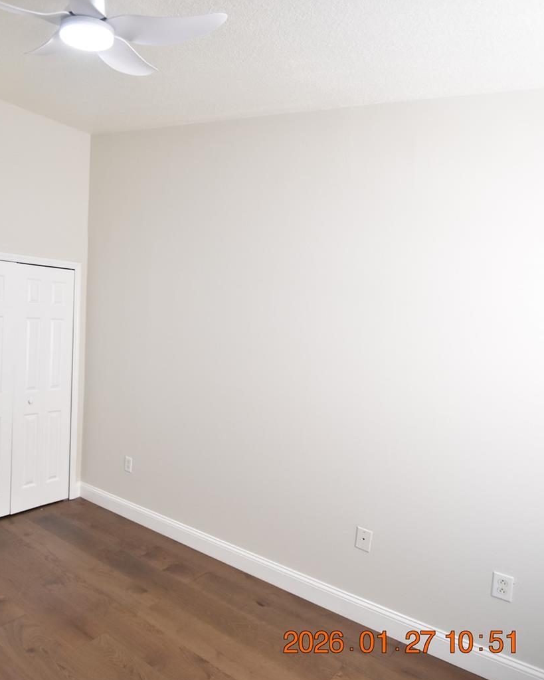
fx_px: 443
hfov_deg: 57.1
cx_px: 88
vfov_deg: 75.0
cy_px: 341
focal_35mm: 22
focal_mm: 10
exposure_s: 1/90
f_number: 3.5
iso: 800
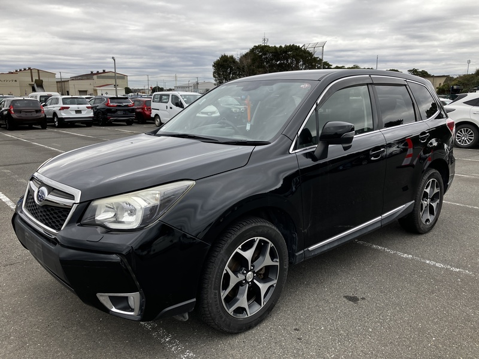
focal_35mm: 28
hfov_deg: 63.4
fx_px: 387
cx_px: 240
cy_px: 180
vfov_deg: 49.7
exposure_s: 1/298
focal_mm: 3.99
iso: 32
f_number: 1.8
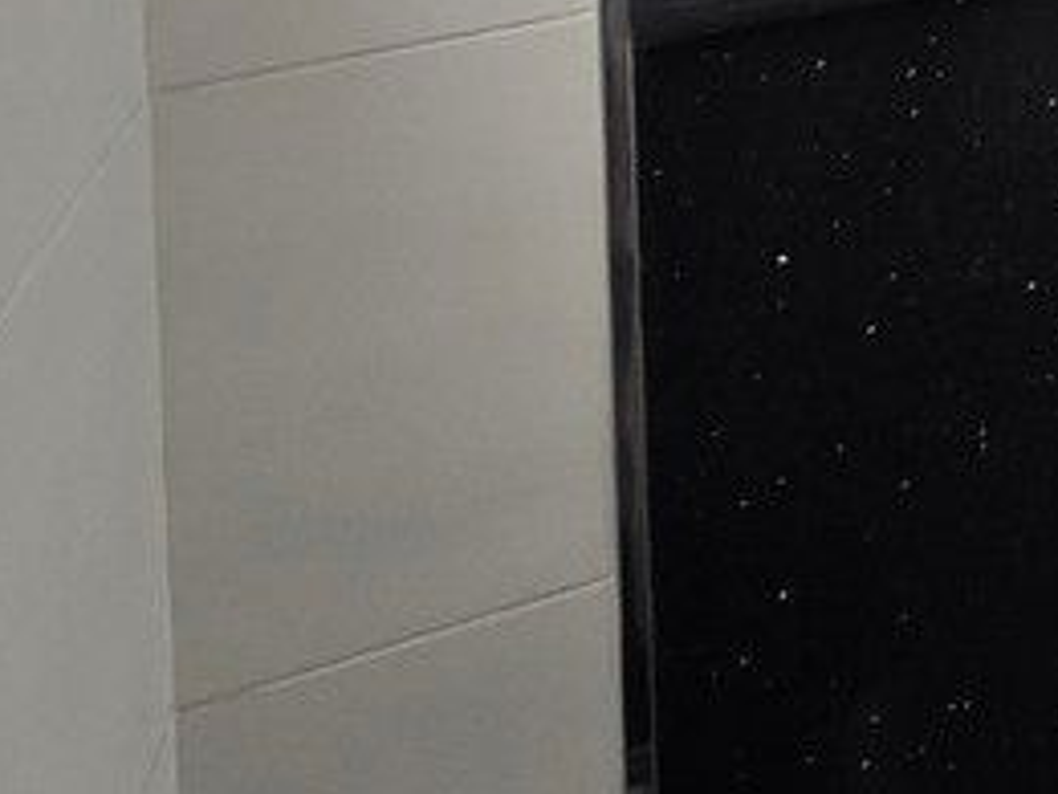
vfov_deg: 17.7
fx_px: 1956
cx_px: 2063
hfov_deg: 19.3
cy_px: -696
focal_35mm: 64
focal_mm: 2.2
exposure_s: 1/50
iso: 100
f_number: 2.2
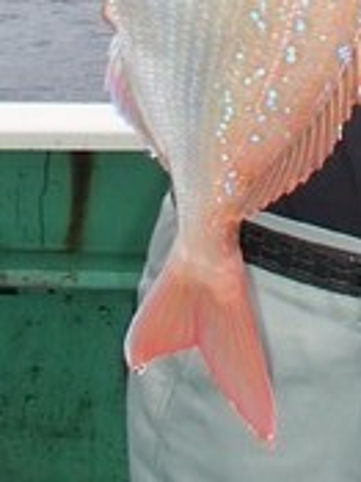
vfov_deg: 23.0
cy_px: -113
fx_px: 1072
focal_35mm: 77
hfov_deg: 18.5
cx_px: 386
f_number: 3.9
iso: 100
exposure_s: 1/60
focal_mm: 5
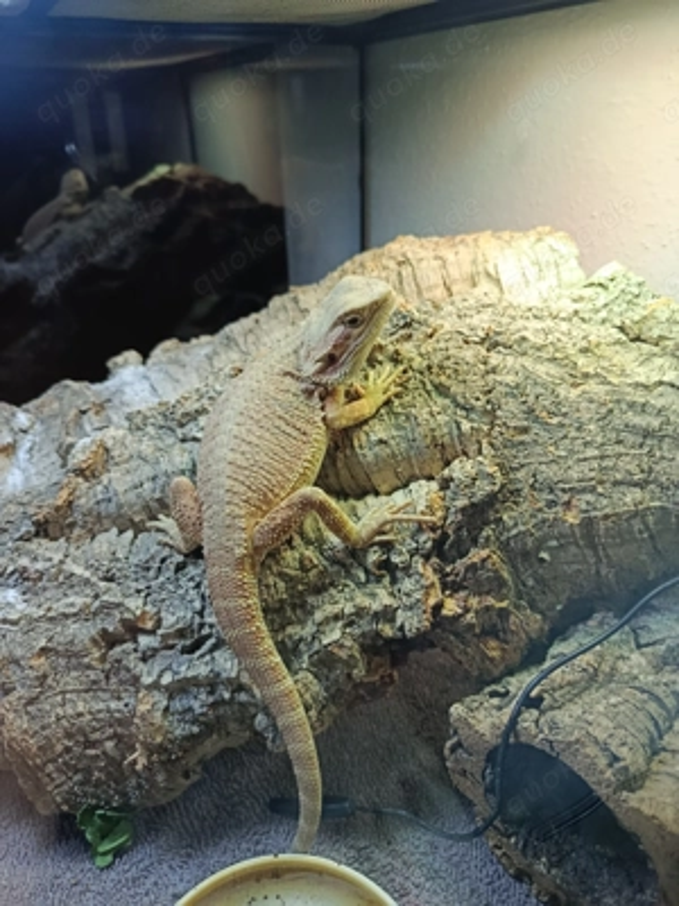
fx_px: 628
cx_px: 340
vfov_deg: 71.6
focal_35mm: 24
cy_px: 453
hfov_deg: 56.8
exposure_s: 1/100
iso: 667
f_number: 1.7
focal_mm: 5.24
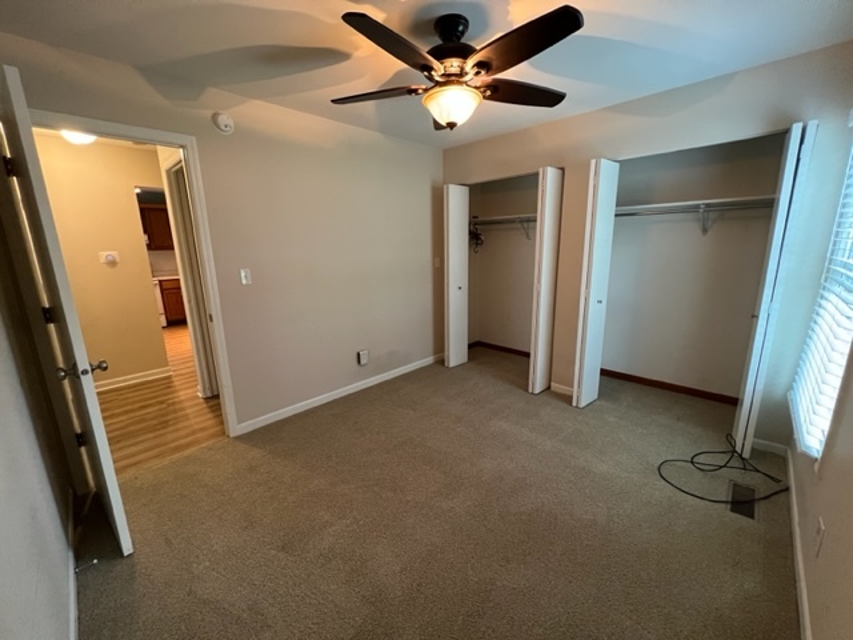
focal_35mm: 13
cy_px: 320
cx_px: 426
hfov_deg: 106.2
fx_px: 320
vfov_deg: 89.9
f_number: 1.8
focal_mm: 1.57
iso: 500
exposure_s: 1/60
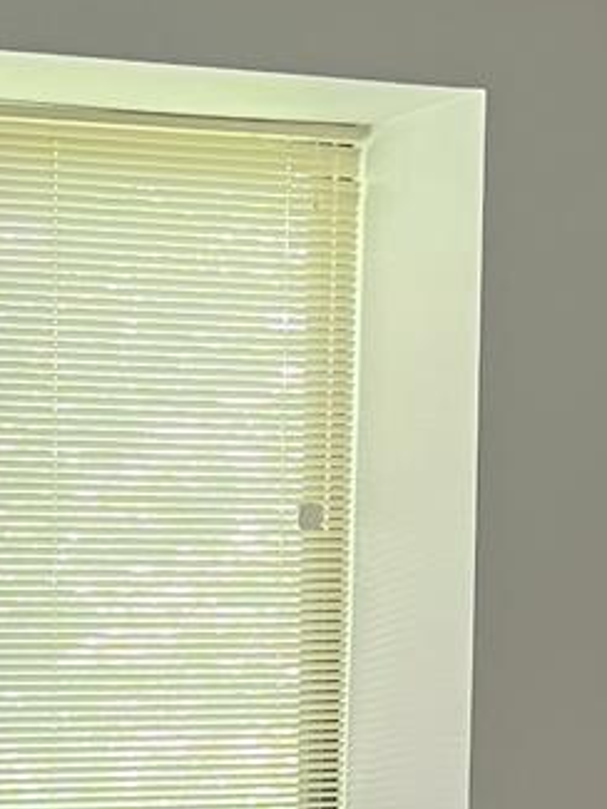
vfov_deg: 15.6
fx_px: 2874
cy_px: 889
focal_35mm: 123
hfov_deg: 12.1
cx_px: 256
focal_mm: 5.7
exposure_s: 1/40
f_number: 1.5
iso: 400
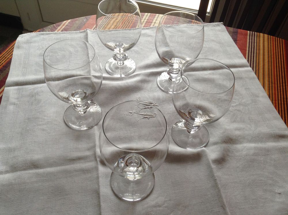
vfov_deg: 42.8
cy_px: 108
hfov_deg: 55.4
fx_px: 274
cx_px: 144
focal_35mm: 33
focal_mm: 3.3
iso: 32
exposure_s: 1/60
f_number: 2.4
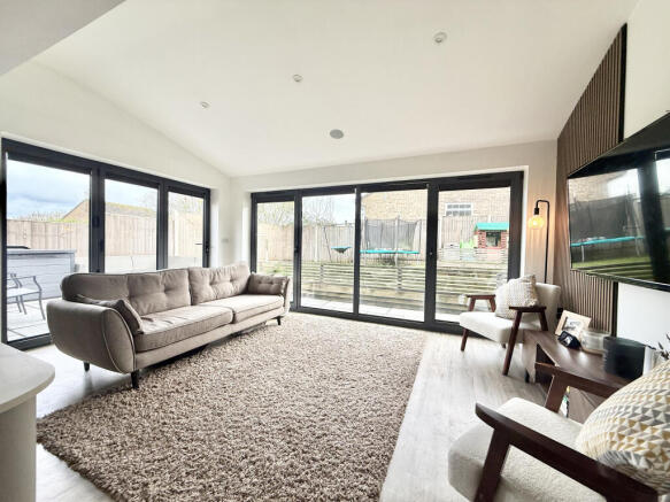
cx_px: 335
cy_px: 251
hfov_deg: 102.1
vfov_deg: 85.7
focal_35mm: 14
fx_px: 271
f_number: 2.2
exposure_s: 1/175
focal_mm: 2.22
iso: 64
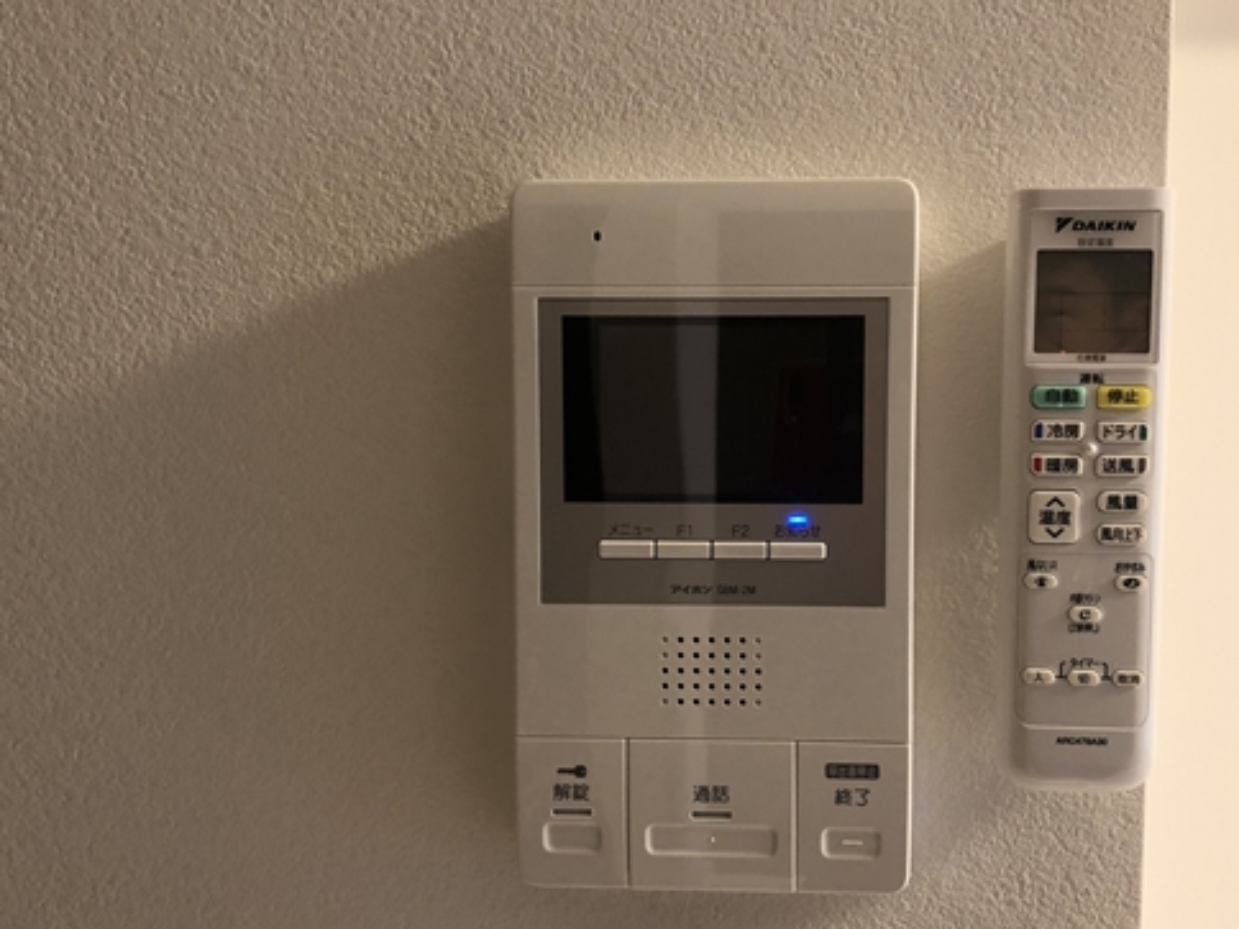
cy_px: 504
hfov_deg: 49.9
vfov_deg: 38.6
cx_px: 724
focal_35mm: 37
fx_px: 1324
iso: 200
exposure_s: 1/50
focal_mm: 3.99
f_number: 1.8
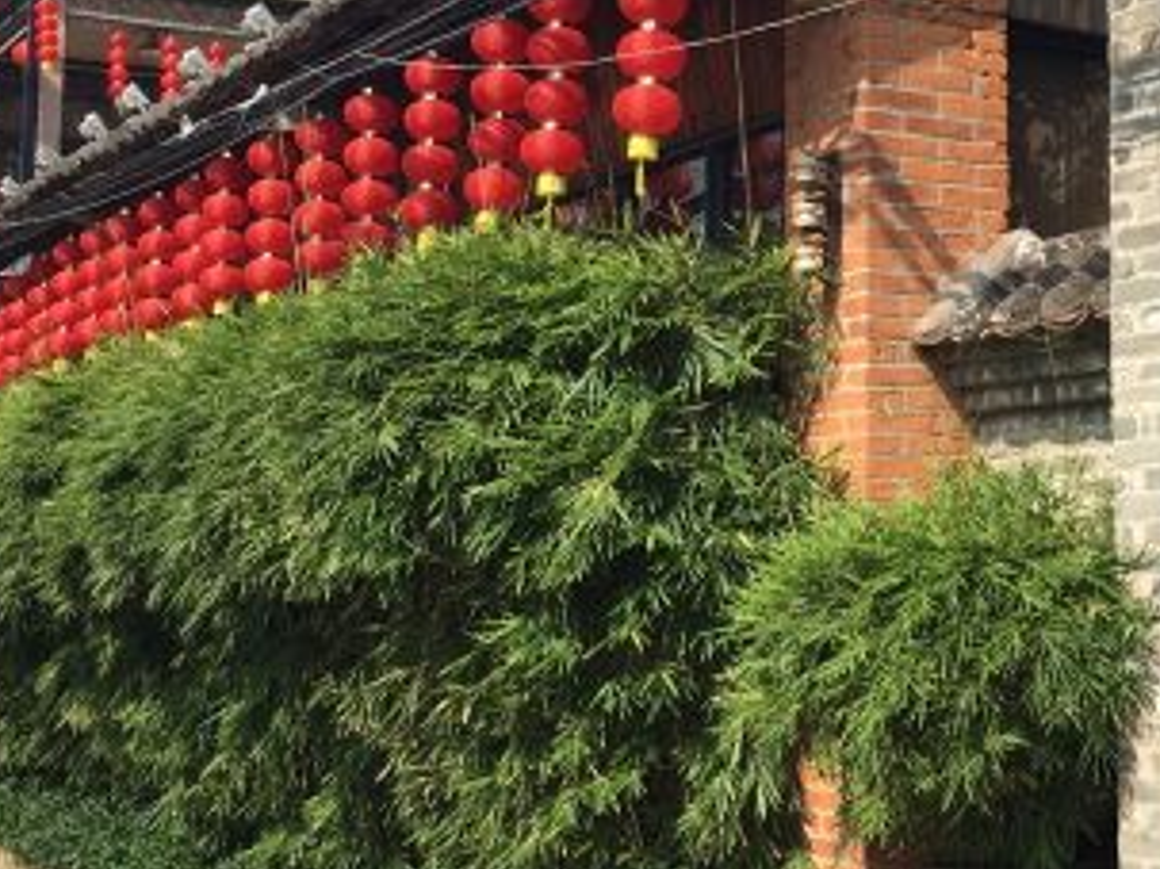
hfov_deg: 27.3
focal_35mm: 67
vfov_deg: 21.8
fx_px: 2244
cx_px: 1160
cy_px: 258
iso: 25
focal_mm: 4.15
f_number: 2.2
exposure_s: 1/1054
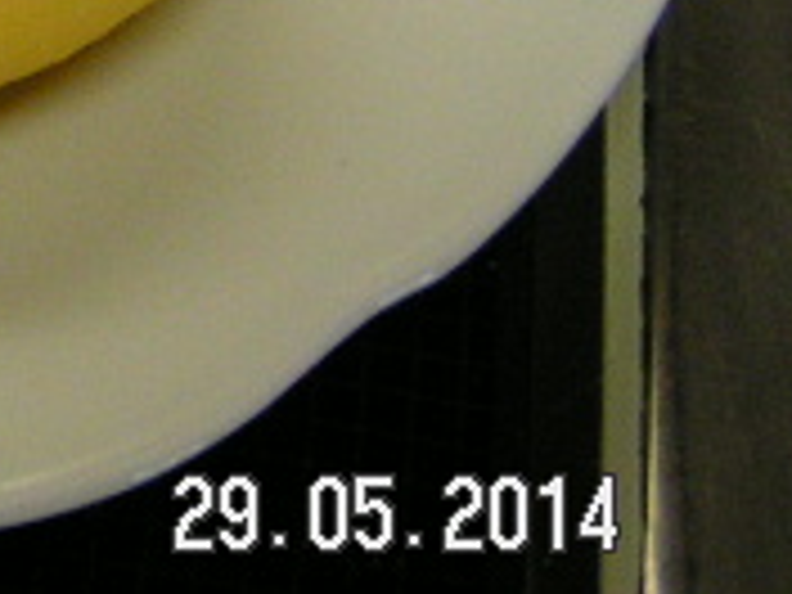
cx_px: -576
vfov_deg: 10.3
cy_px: -356
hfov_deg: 13.1
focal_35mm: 138
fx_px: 3157
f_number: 2.8
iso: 200
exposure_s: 1/30
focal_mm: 5.8
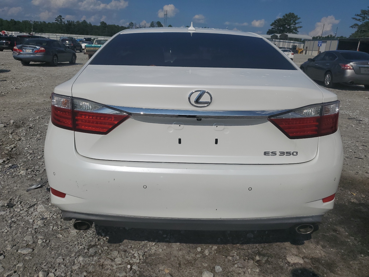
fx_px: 277
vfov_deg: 53.1
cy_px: 138
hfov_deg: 67.3
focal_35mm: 26
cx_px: 184
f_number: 1.5
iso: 50
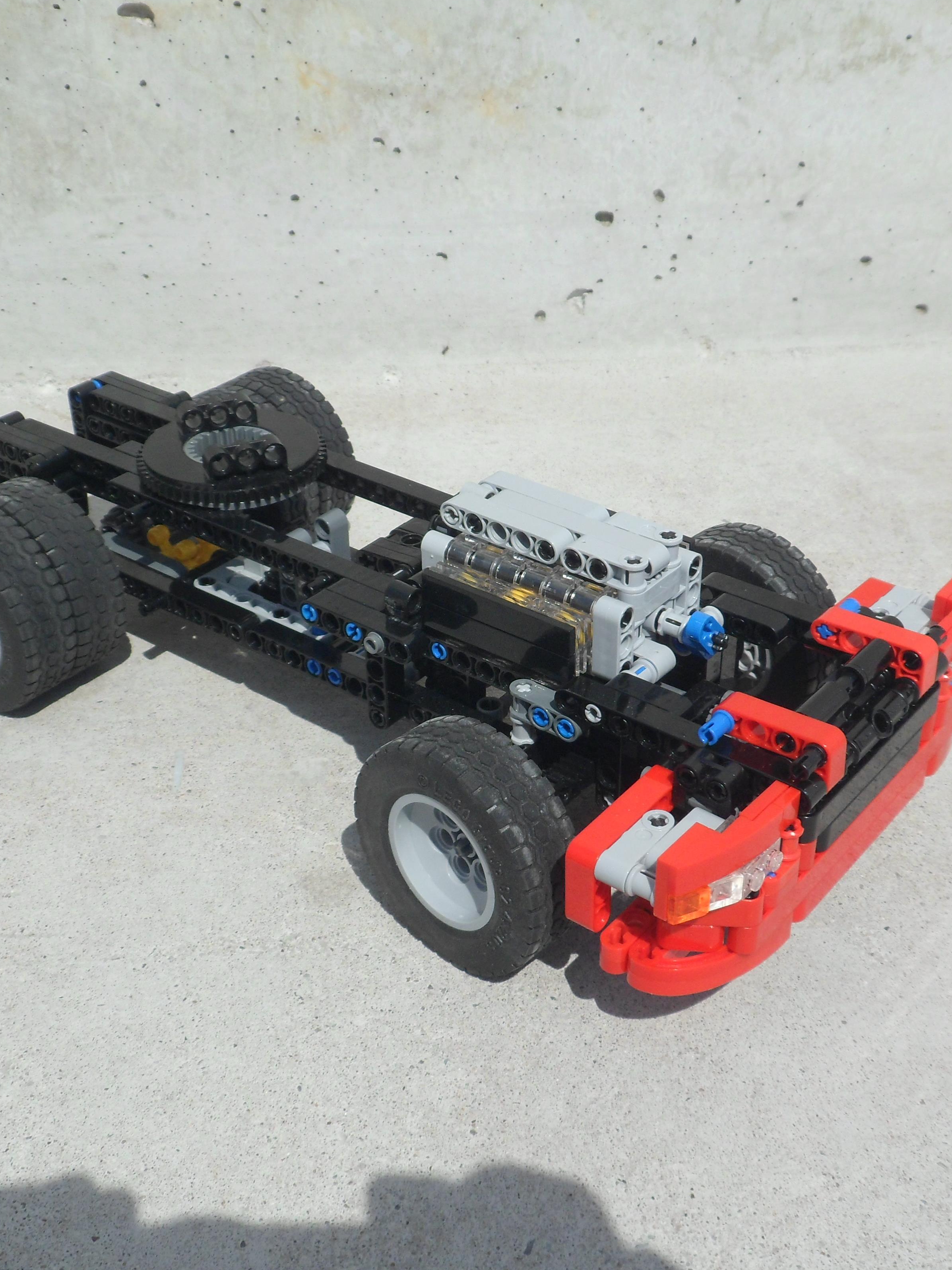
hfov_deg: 31.5
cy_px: 632
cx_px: 503
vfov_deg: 41.2
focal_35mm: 46
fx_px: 1687
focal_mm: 5.7
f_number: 10.4
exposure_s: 1/250
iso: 80
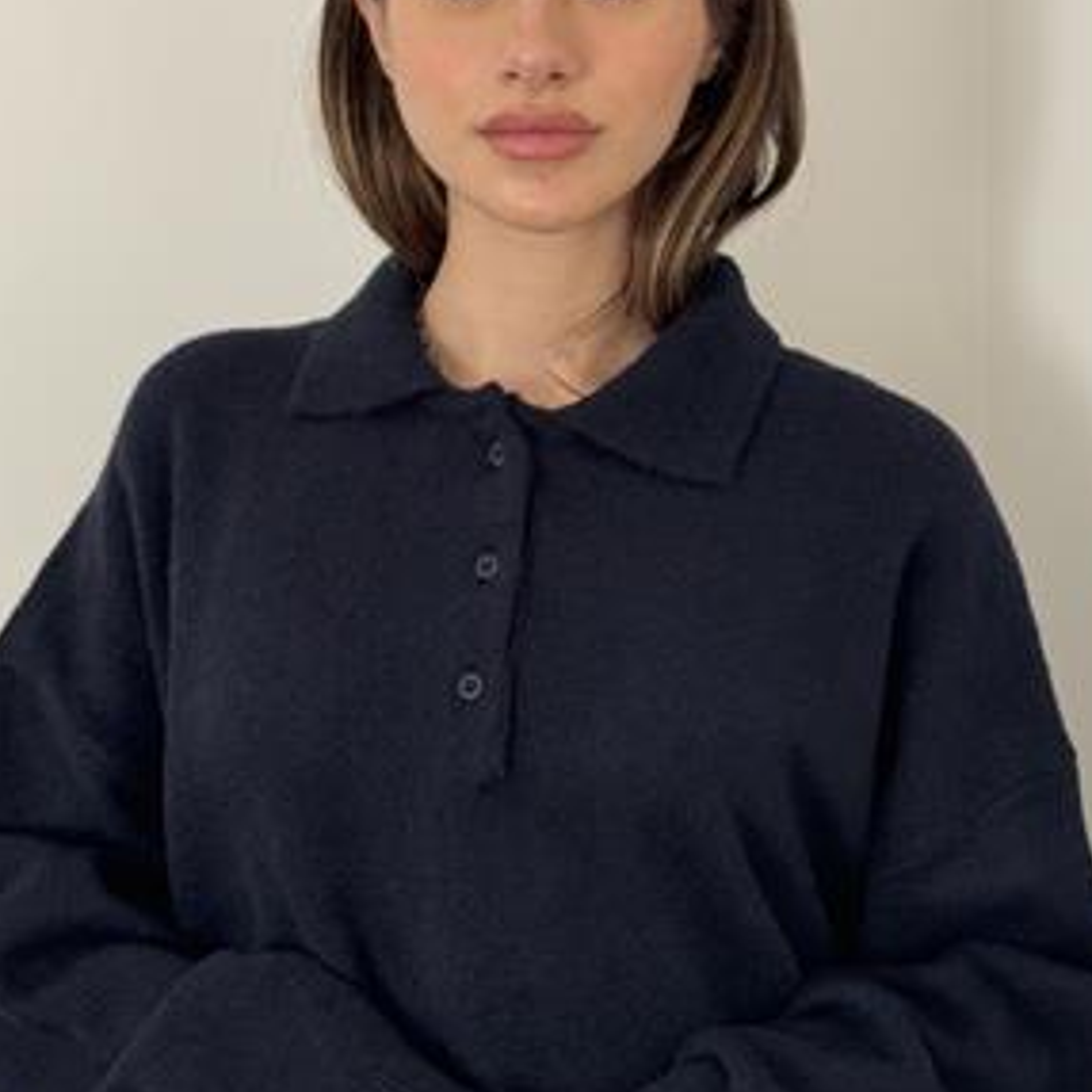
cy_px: 445
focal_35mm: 79
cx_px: 565
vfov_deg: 21.9
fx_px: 2820
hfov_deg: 21.9
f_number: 1.78
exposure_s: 1/94
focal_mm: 6.76
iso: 100
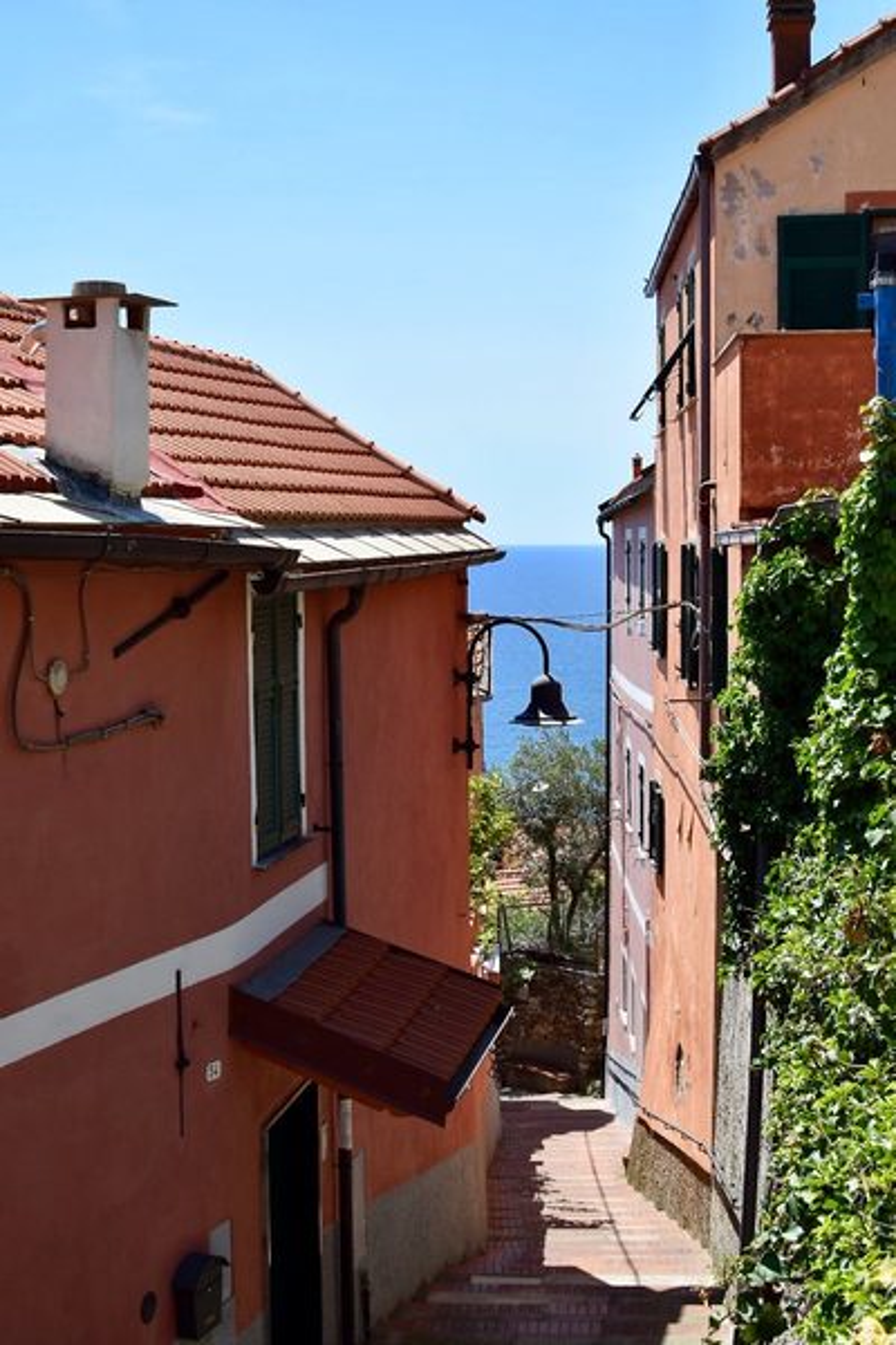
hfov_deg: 25.8
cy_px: 672
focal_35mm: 52
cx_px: 448
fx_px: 1960
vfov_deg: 37.9
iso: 200
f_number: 9
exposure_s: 1/320
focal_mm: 35
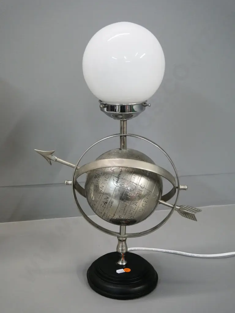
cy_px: 156
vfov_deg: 46.8
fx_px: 362
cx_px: 118
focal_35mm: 40
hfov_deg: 36.0
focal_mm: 20
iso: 3200
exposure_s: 1/125
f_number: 5
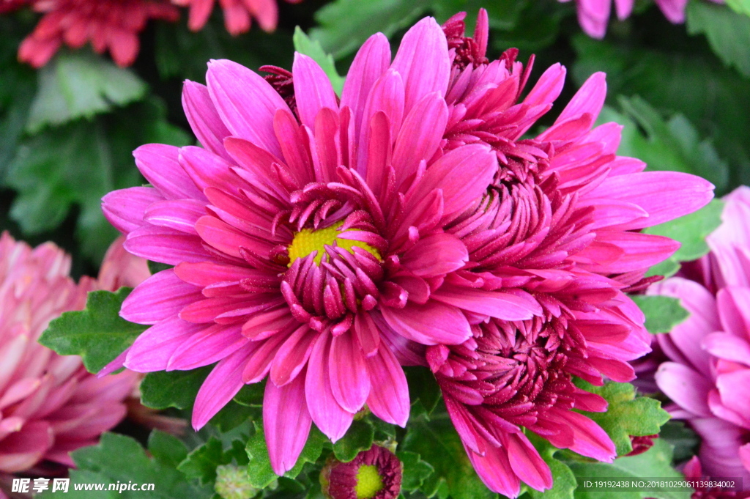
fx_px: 9367
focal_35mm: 450
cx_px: 375
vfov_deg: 3.1
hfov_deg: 4.6
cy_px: 250
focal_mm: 300
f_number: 22
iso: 6400
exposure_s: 1/160
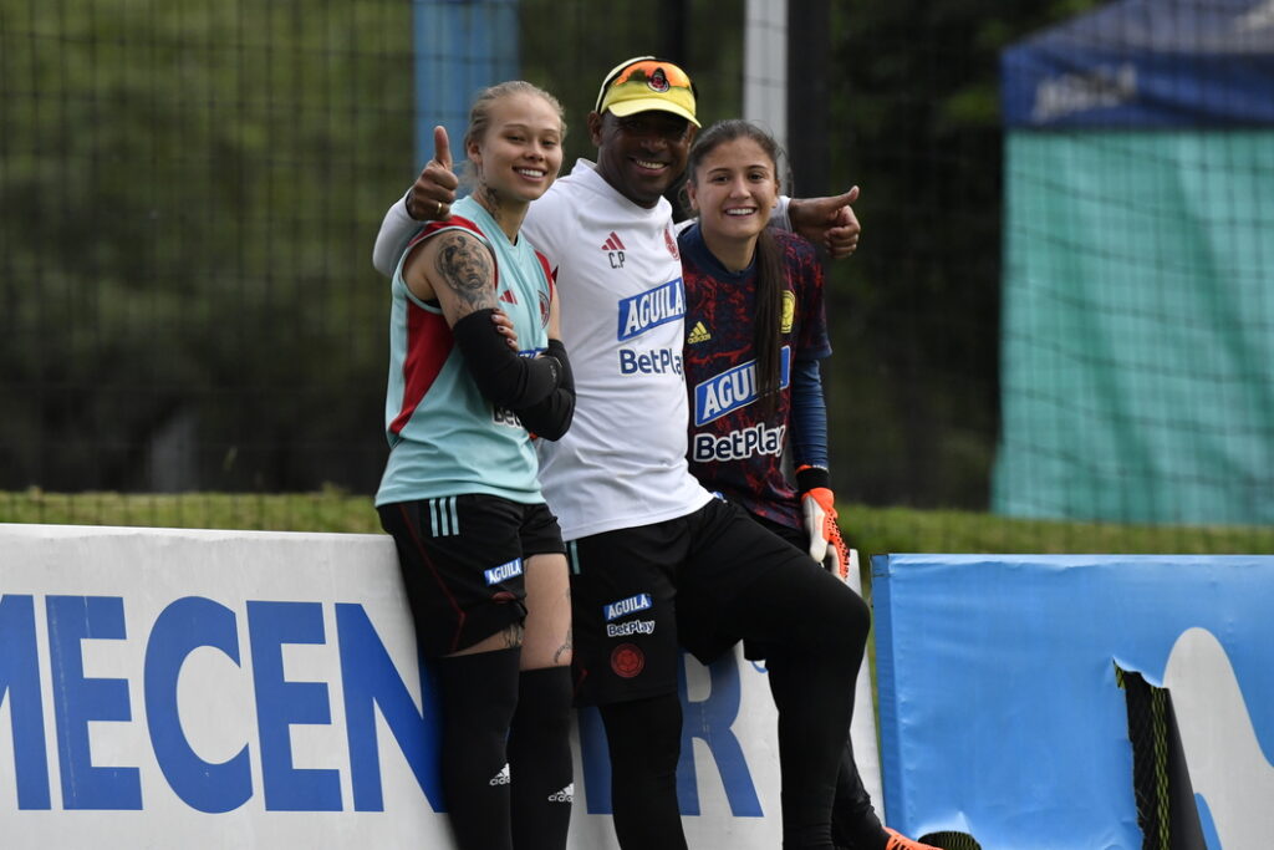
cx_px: 637
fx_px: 19111
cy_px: 425
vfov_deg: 2.5
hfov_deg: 3.8
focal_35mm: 540
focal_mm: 360
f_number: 5.6
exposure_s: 1/1000
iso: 1600
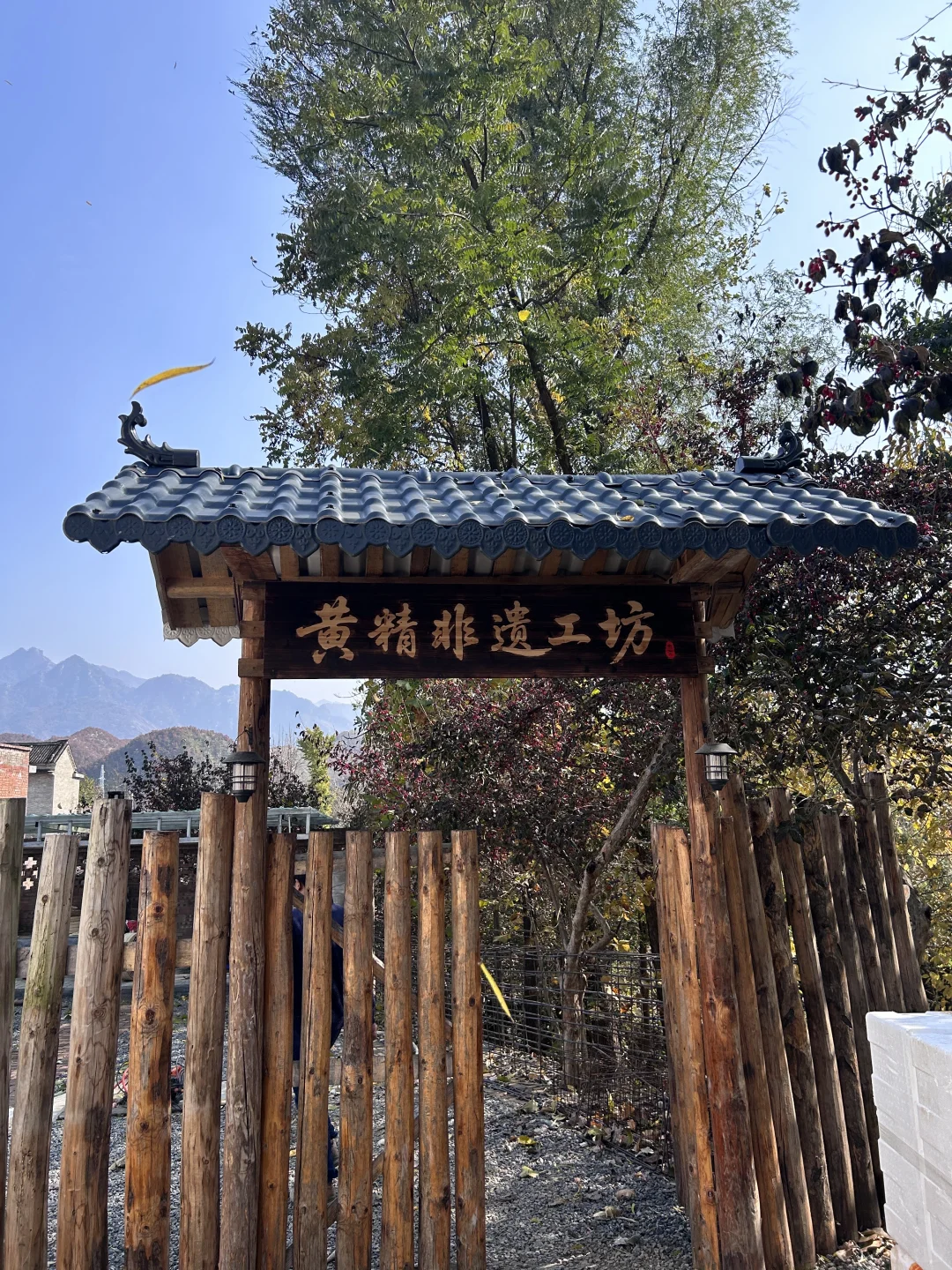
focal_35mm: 26
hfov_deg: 53.1
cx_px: 476
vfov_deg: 67.3
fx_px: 953
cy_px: 635
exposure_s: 1/2632
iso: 50
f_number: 1.5
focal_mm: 5.7
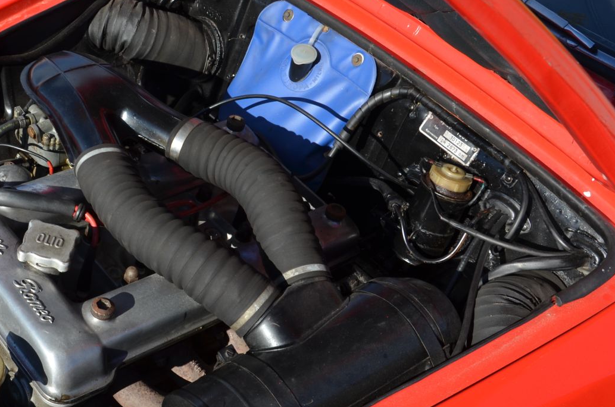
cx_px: 115
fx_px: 935
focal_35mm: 55
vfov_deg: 24.4
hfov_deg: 35.1
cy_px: 292
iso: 140
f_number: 8
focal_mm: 21
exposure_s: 1/250
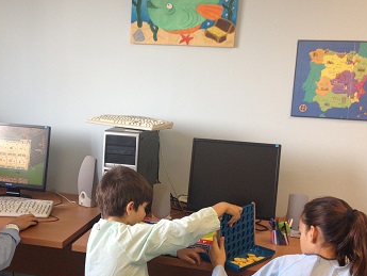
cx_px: 131
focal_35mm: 53
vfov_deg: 27.5
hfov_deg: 35.9
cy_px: 151
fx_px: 562
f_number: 2.4
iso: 50
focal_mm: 4.28
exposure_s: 1/30
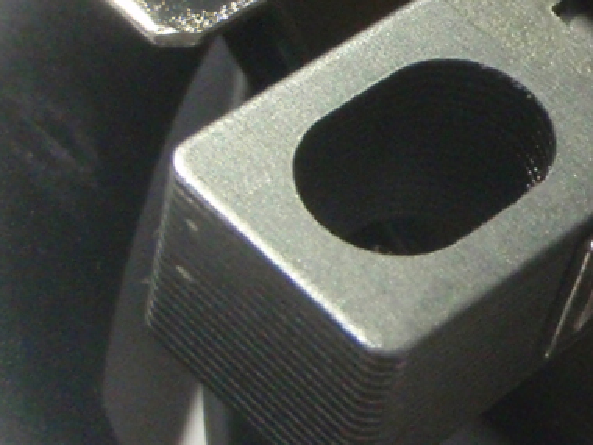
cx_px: 818
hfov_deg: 12.6
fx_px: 2587
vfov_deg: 9.8
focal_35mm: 151
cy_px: 169
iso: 200
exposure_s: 1/25
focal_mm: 5
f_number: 3.5
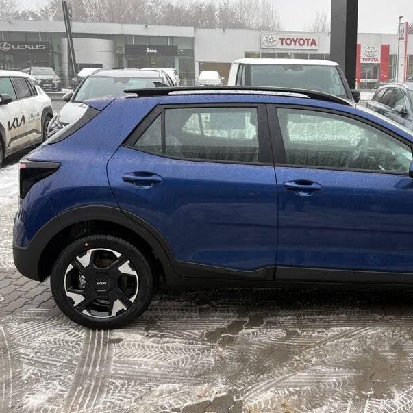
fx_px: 526
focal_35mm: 39
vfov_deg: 42.7
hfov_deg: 41.4
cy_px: 170
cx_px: 315
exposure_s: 1/375
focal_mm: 5.96
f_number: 1.6
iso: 50
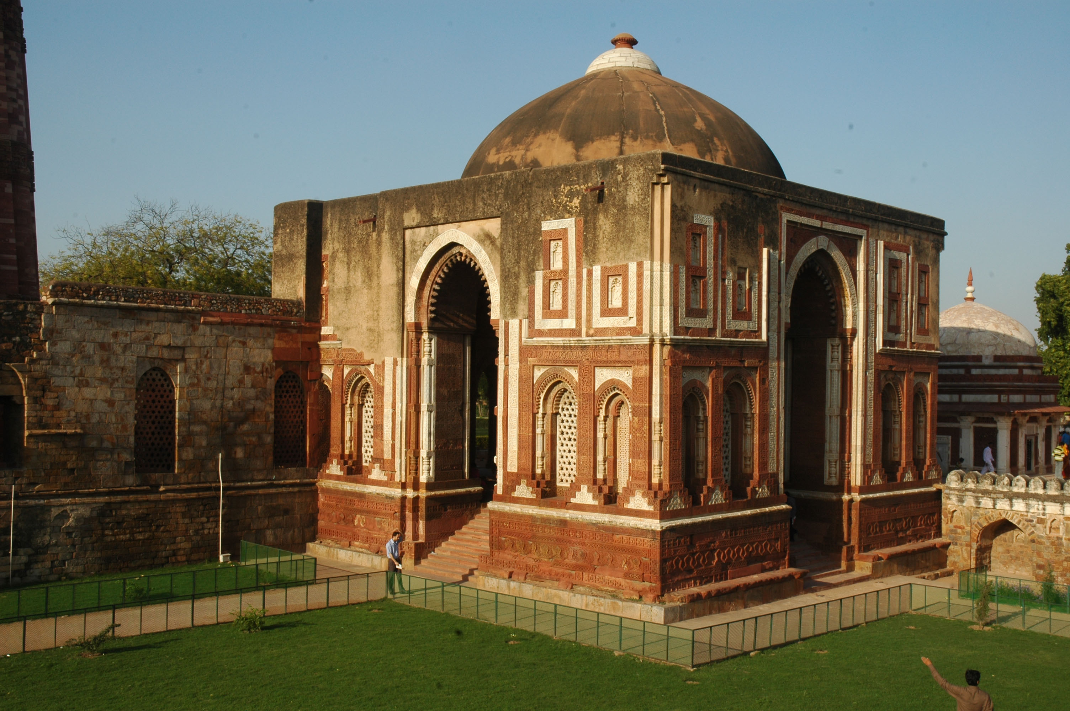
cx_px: 535
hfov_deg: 48.0
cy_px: 356
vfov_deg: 33.0
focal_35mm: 40
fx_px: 1203
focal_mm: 27
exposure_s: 1/80
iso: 200
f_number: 16
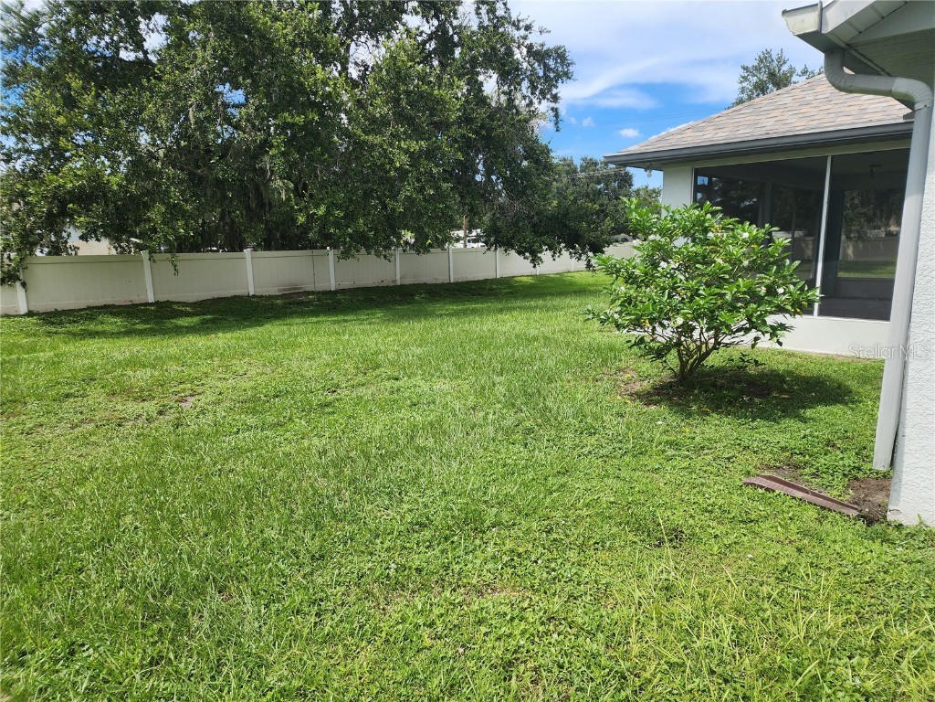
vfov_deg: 58.9
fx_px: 621
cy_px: 351
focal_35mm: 23
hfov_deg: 73.9
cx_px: 468
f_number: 1.8
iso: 12
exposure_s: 1/868
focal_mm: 6.4
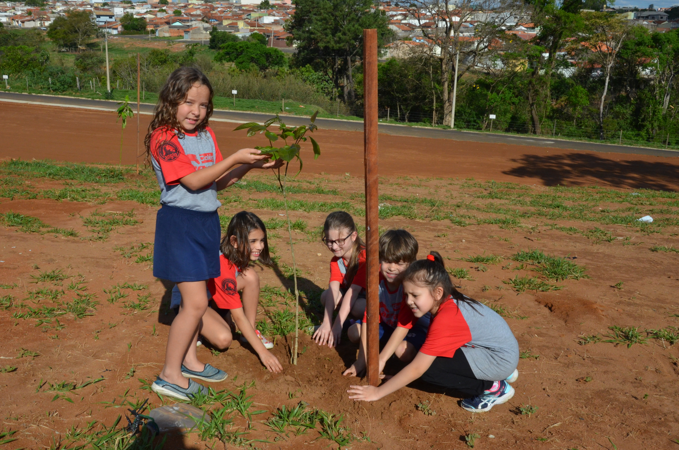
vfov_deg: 35.3
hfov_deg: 51.4
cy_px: 225
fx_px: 706
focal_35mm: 38
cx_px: 340
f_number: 14
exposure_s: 1/800
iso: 800
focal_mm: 25
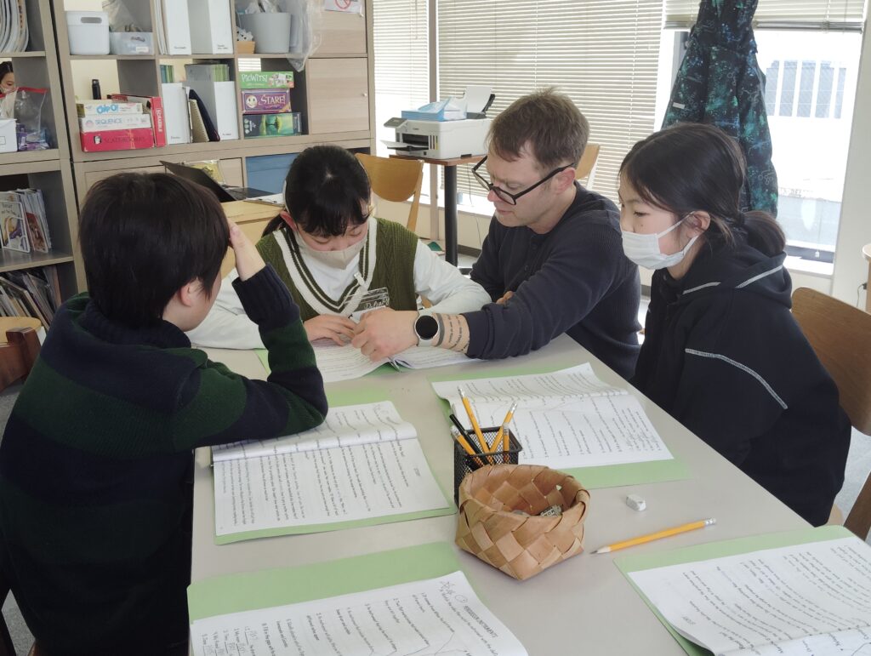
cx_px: 436
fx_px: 706
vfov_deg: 49.9
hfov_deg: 63.4
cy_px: 328
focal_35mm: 28
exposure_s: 1/100
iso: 178
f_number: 1.8
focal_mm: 4.22
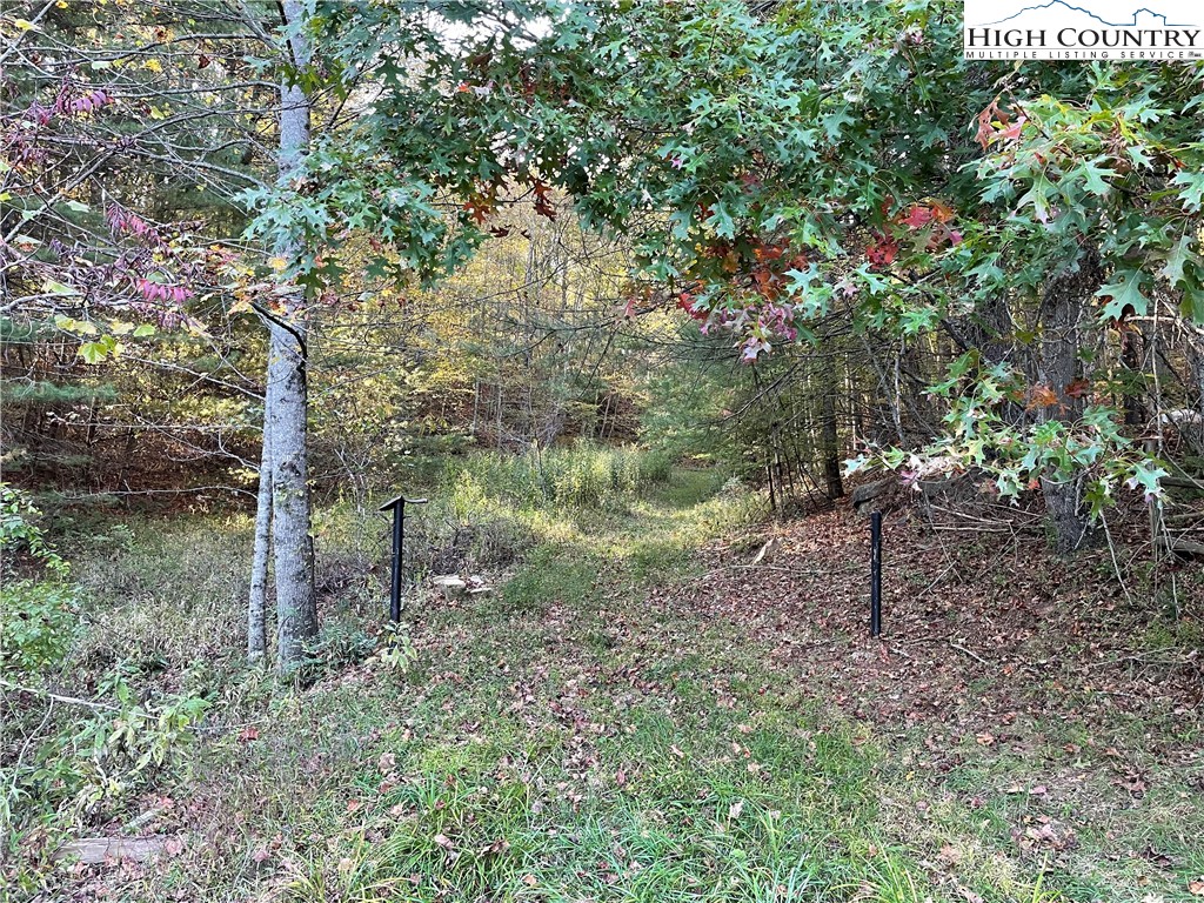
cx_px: 602
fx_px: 904
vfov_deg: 53.1
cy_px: 452
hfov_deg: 67.3
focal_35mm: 26
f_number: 1.6
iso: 125
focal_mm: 4.2
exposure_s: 1/93
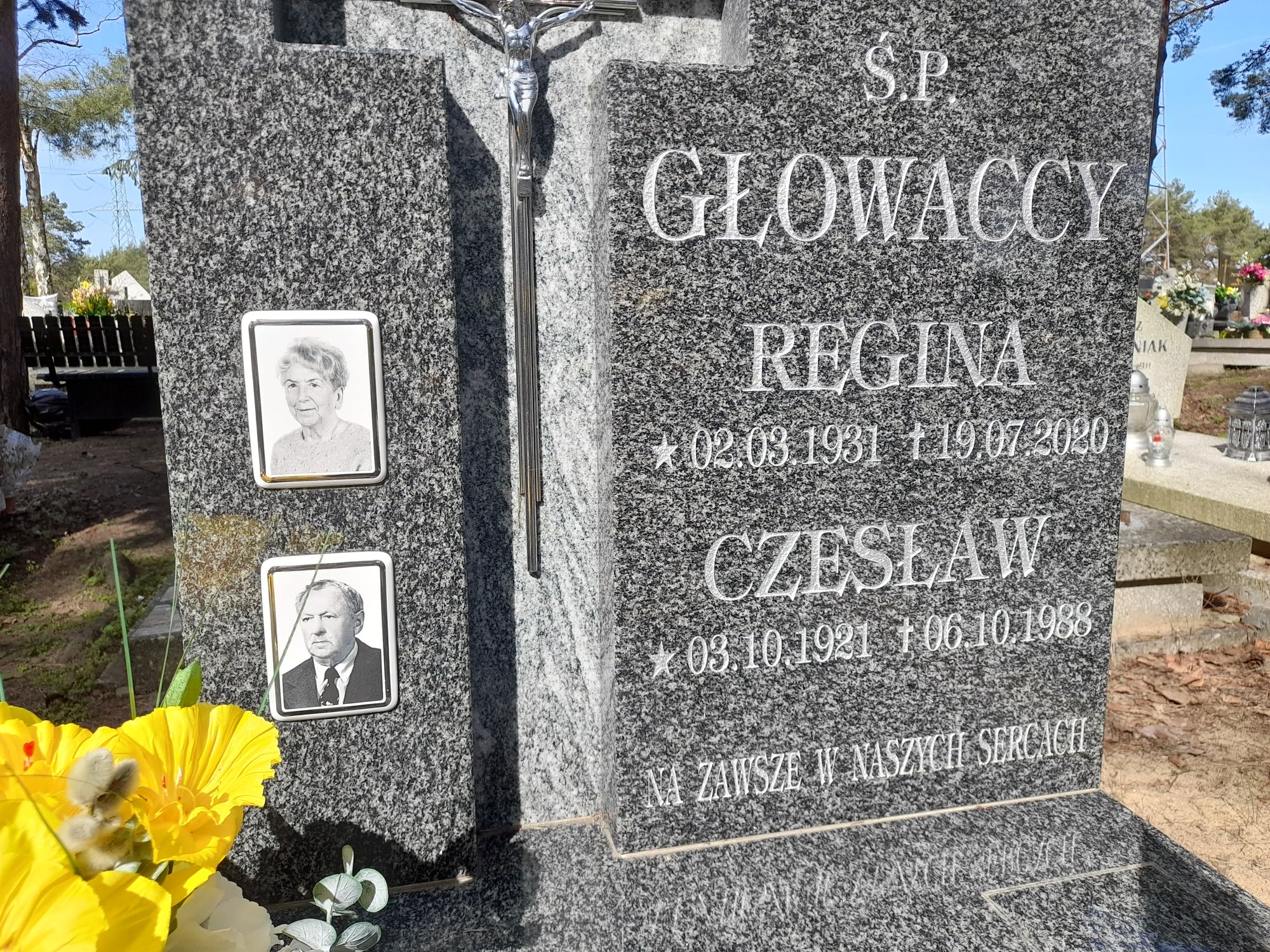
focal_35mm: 25
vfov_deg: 54.9
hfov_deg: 69.4
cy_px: 476
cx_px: 635
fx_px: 917
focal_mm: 4.6
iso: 20
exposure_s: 1/421
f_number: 2
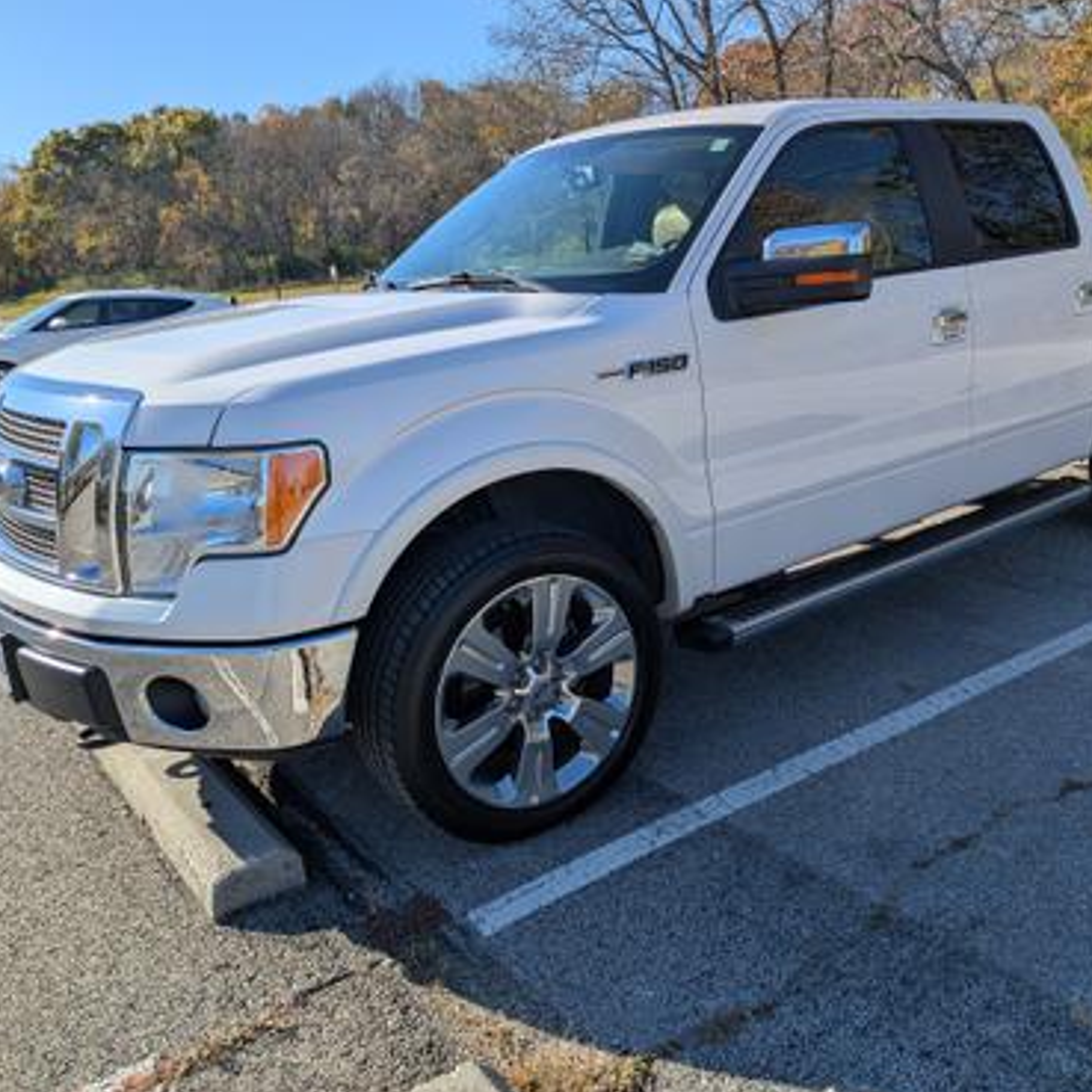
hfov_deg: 55.1
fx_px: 1035
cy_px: 545
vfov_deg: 55.6
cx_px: 669
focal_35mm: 29
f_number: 1.85
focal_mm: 6.81
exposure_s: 1/1984
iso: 47
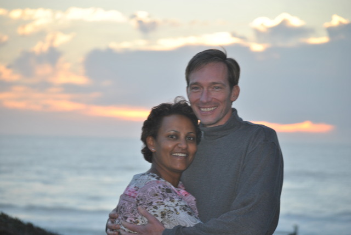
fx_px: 1259
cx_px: 176
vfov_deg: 10.7
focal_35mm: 129
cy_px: 118
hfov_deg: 15.9
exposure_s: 1/100
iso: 200
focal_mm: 86
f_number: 4.2
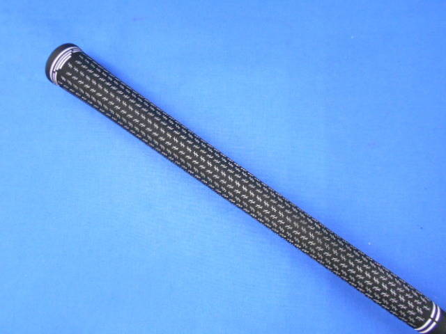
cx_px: 223
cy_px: 167
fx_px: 335
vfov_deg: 53.1
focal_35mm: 26
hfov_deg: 67.3
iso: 400
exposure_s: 1/30
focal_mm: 4.6
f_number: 3.2
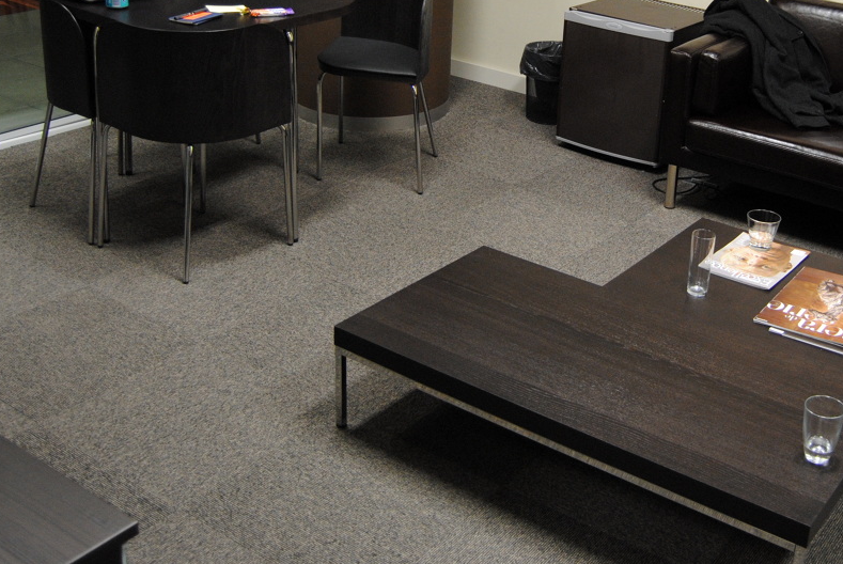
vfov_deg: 28.7
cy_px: 116
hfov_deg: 42.2
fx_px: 1078
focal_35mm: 46
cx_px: 557
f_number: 3.5
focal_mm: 18
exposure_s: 1/30
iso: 560
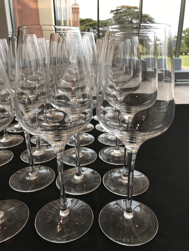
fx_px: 204
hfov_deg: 49.7
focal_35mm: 28
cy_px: 126
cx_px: 94
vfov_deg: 63.4
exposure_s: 1/200
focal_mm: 3.99
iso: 25
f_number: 1.8
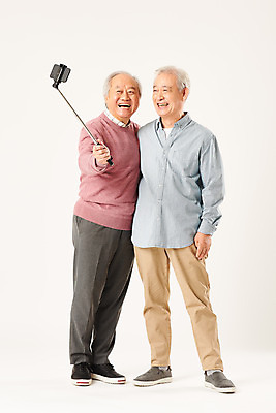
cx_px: 138
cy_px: 206
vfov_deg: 22.6
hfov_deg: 15.2
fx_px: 1034
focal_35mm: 90
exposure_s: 1/125
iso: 100
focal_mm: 90
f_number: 8
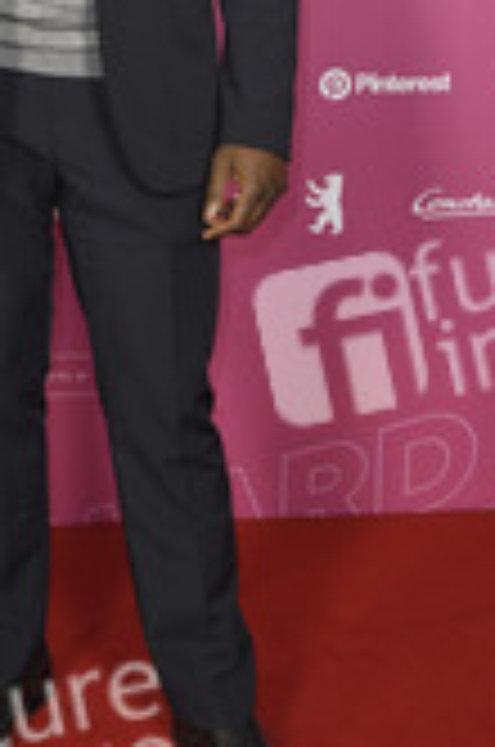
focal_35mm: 70
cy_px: 94
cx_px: 76
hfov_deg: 19.1
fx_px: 1450
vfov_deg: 28.0
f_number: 4
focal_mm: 29
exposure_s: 1/320
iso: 800
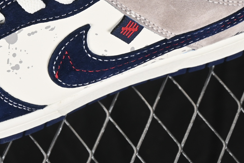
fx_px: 1613
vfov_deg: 5.7
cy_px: -74
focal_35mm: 238
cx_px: 1
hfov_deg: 8.6
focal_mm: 50
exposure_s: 1/80
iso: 160
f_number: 7.1
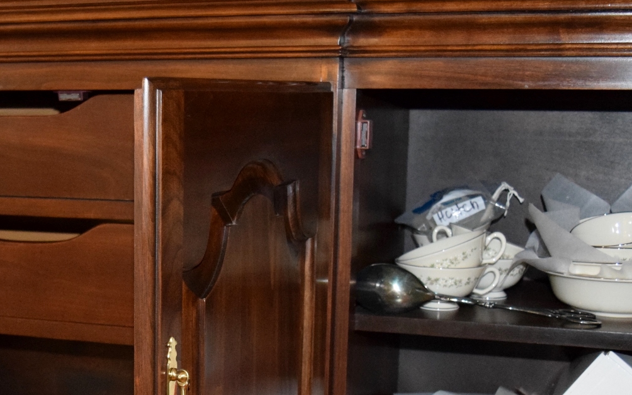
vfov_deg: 18.3
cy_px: 346
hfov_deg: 28.7
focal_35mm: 70
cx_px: 125
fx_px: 1206
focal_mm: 23
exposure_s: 1/60
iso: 3200
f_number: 3.8
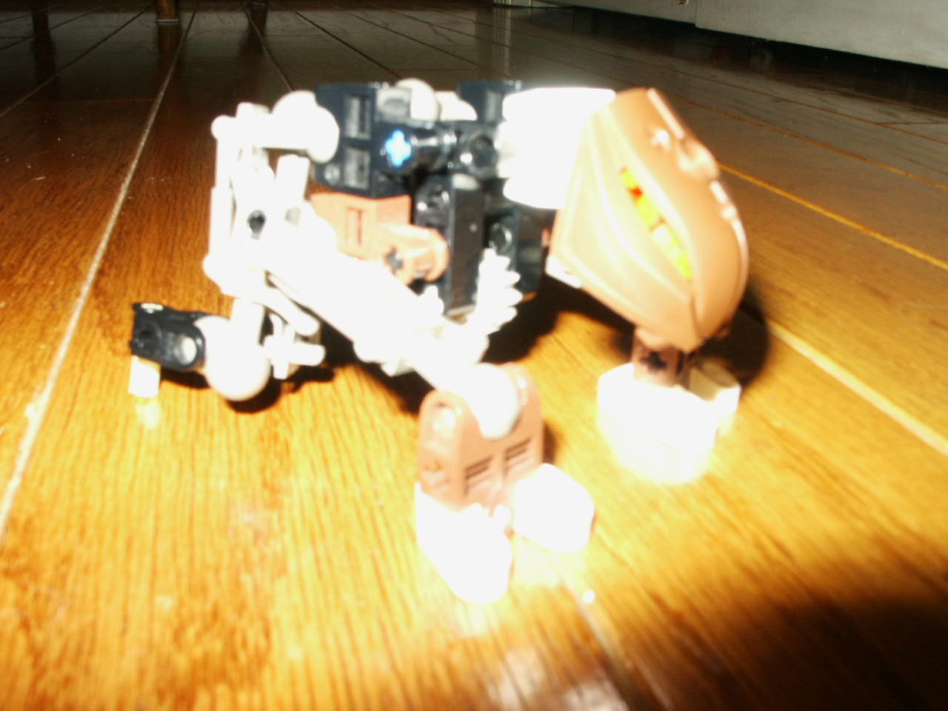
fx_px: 959
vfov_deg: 40.7
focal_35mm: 35
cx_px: 474
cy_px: 356
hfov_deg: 52.6
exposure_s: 1/45
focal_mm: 7.18
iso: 200
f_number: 6.7
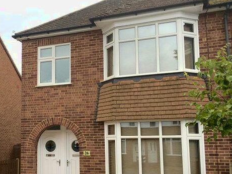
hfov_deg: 41.7
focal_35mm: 44
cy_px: 113
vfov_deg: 32.7
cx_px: 60
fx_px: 295
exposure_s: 1/864
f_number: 2.2
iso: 25
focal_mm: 4.15
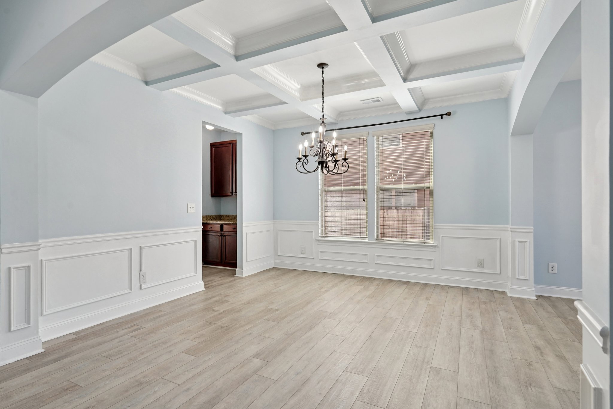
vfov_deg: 65.9
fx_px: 315
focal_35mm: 18
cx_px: 306
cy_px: 204
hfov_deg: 88.4
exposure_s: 1/80
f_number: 8
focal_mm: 18.5
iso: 800
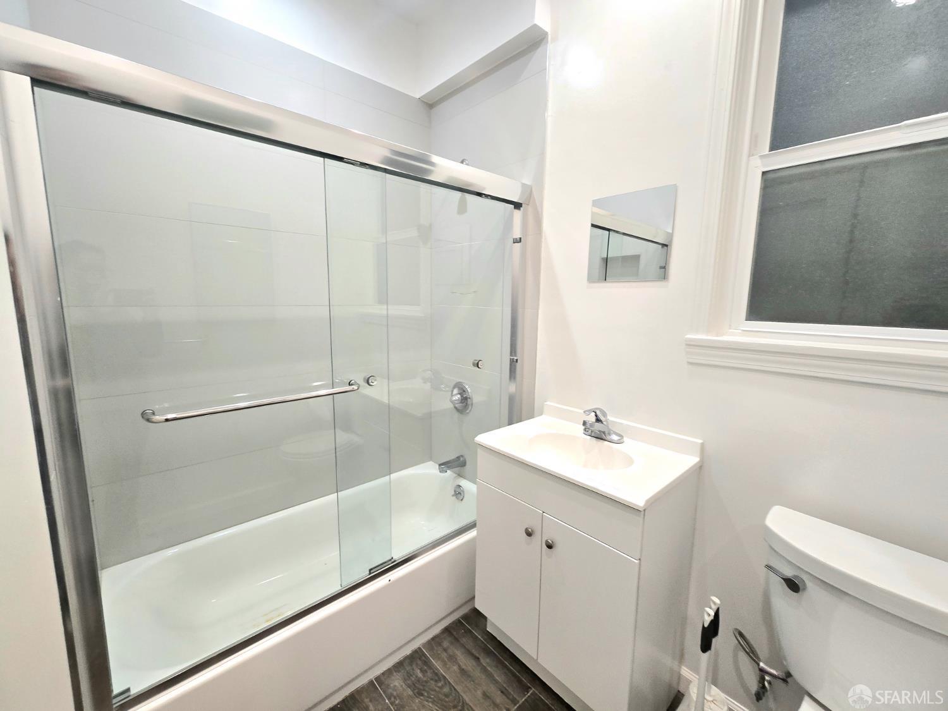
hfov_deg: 106.2
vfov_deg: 89.9
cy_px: 356
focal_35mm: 13
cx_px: 474
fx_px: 356
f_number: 2.2
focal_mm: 2.2
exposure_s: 1/60.2
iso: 100
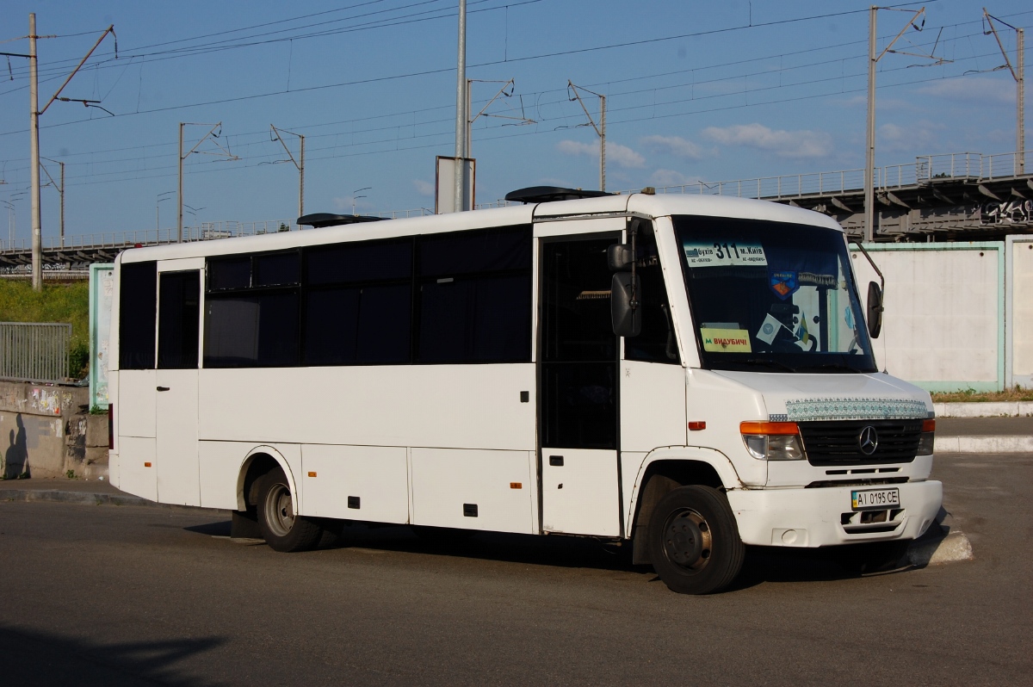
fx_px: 1806
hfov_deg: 31.9
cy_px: 344
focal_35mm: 63
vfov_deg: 21.5
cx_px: 516
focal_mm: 42
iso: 200
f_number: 11
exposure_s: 1/500
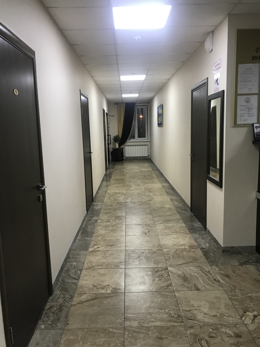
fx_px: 280
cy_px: 174
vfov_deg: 63.4
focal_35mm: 28
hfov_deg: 49.7
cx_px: 130
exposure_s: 1/25
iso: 40
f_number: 1.8
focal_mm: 3.99
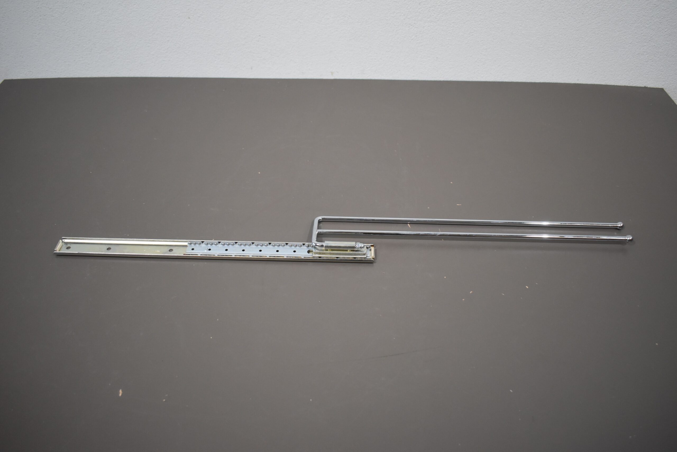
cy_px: 226
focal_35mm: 30
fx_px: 564
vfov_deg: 43.6
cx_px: 338
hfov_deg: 61.9
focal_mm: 20
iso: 800
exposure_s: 1/250
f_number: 3.8
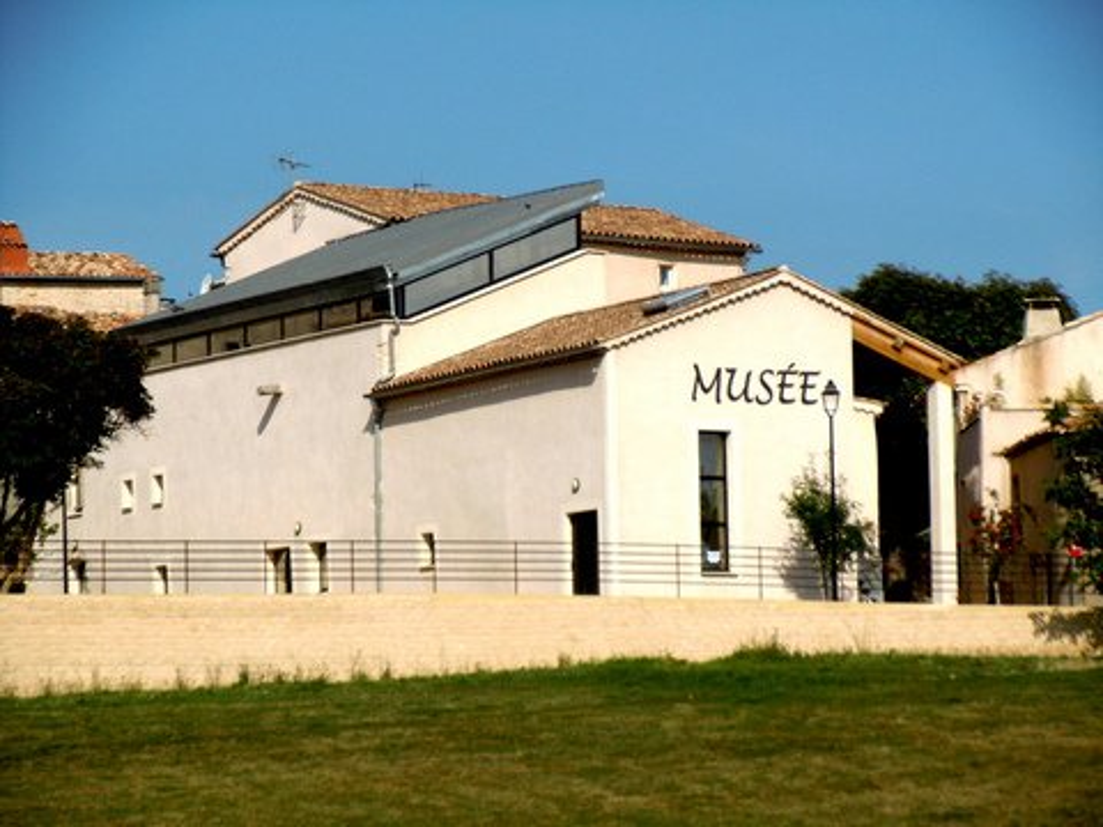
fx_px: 5544
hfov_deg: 11.4
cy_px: 414
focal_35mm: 174
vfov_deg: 8.5
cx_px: 552
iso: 100
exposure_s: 1/400
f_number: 9.2
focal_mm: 31.4
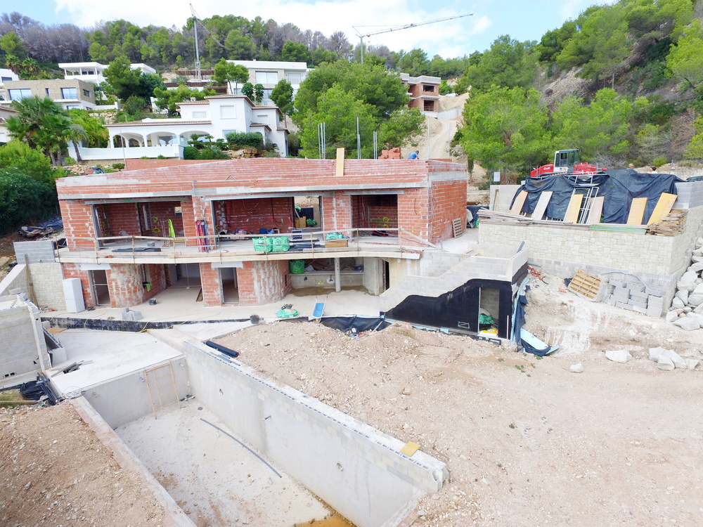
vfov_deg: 66.0
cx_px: 352
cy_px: 264
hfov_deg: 81.7
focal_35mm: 20
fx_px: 406
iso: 100
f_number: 2.8
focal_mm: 3.61
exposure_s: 1/354
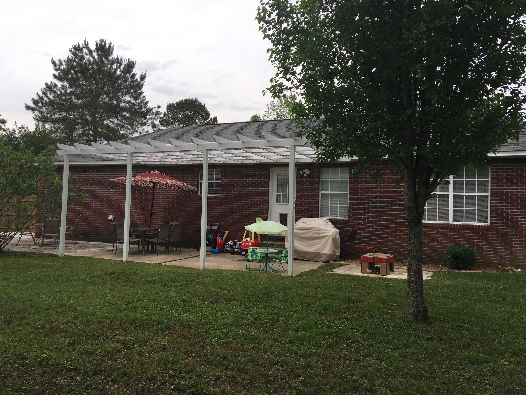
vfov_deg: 48.2
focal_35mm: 29
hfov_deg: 61.7
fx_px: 441
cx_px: 263
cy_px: 198
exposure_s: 1/311
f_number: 2.2
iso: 25
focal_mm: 4.15
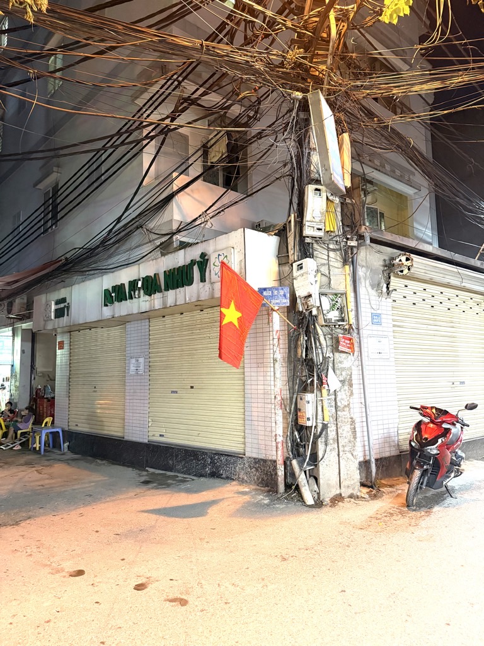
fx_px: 447
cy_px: 323
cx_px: 242
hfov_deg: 56.8
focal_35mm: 24
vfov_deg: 71.6
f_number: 1.78
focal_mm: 6.76
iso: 640
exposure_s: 1/33
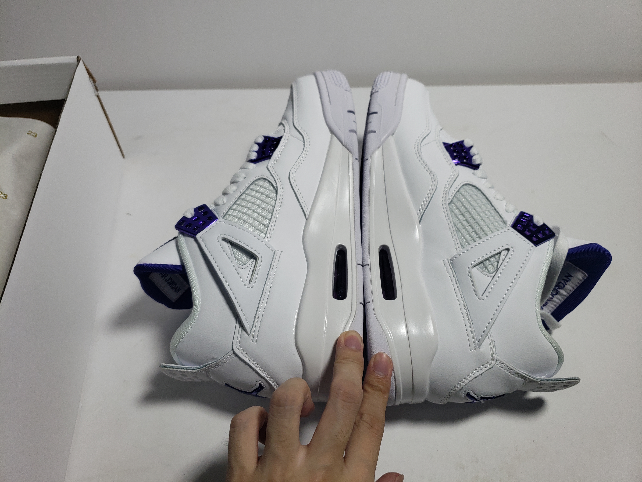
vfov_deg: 53.1
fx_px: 482
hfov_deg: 67.3
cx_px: 321
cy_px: 241
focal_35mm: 26
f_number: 1.5
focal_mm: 4.3
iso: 50
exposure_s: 1/871
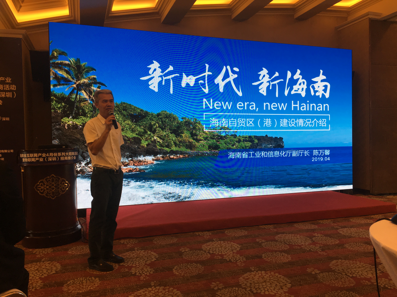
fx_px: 333
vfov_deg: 48.2
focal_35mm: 29
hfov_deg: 61.7
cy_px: 148
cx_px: 198
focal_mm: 4.15
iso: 40
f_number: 2.2
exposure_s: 1/100
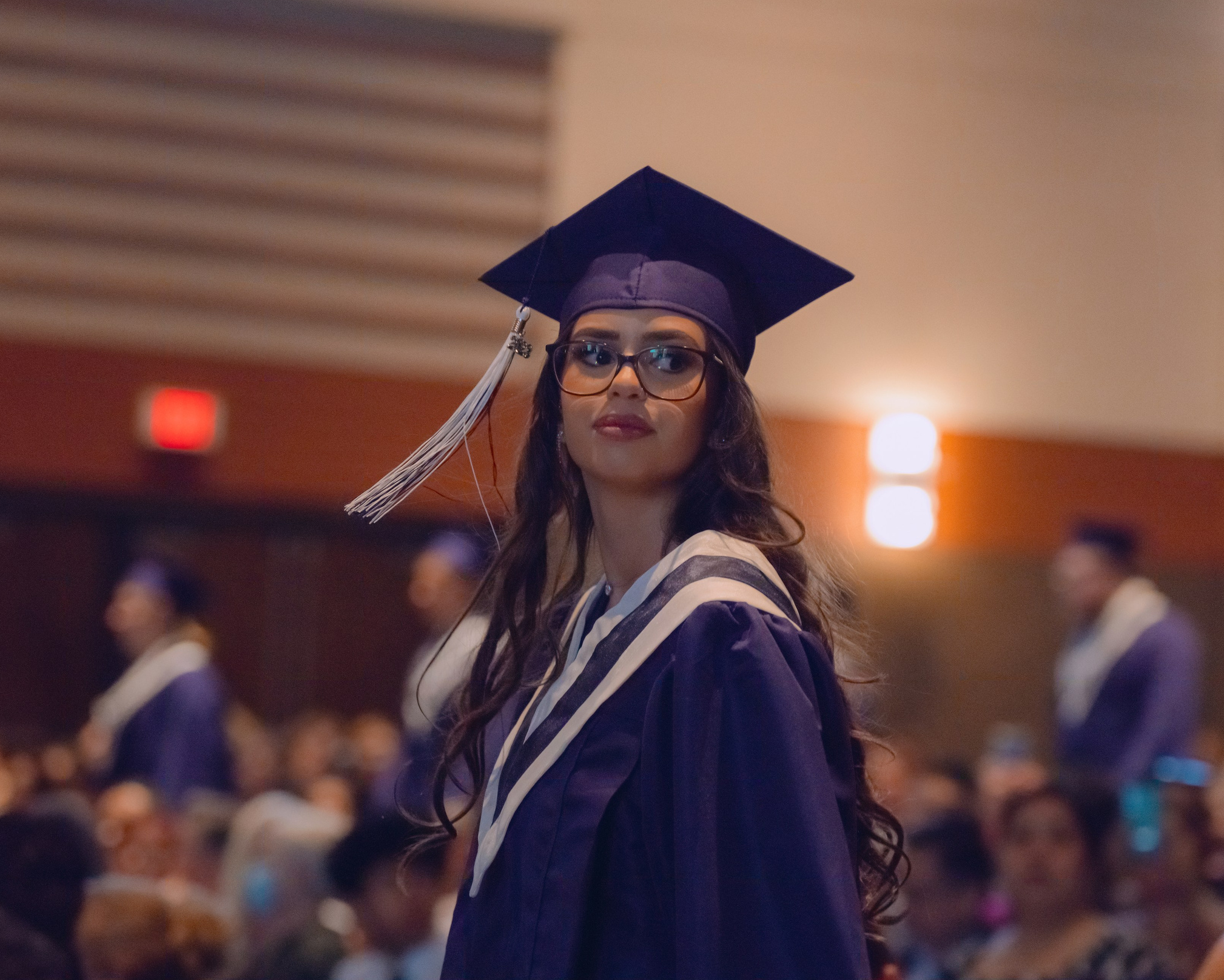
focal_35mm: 125
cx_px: 644
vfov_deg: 12.3
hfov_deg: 15.4
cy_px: 502
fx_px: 4529
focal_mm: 105
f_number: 3.2
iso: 8000
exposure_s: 1/250
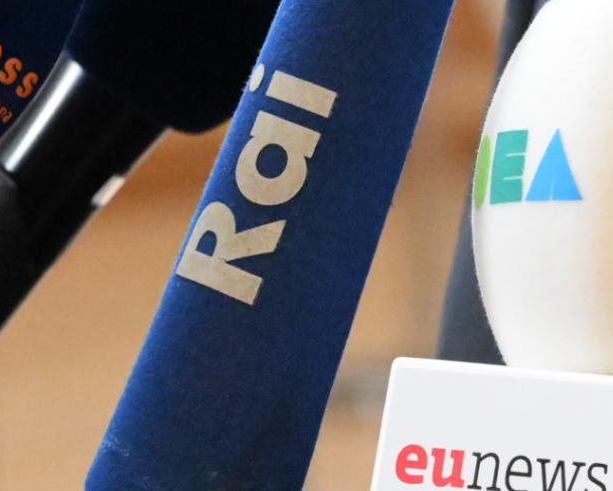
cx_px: 479
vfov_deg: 2.8
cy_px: -437
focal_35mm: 544
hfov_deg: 3.6
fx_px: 9876
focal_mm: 115
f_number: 6.3
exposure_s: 1/400
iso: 12800
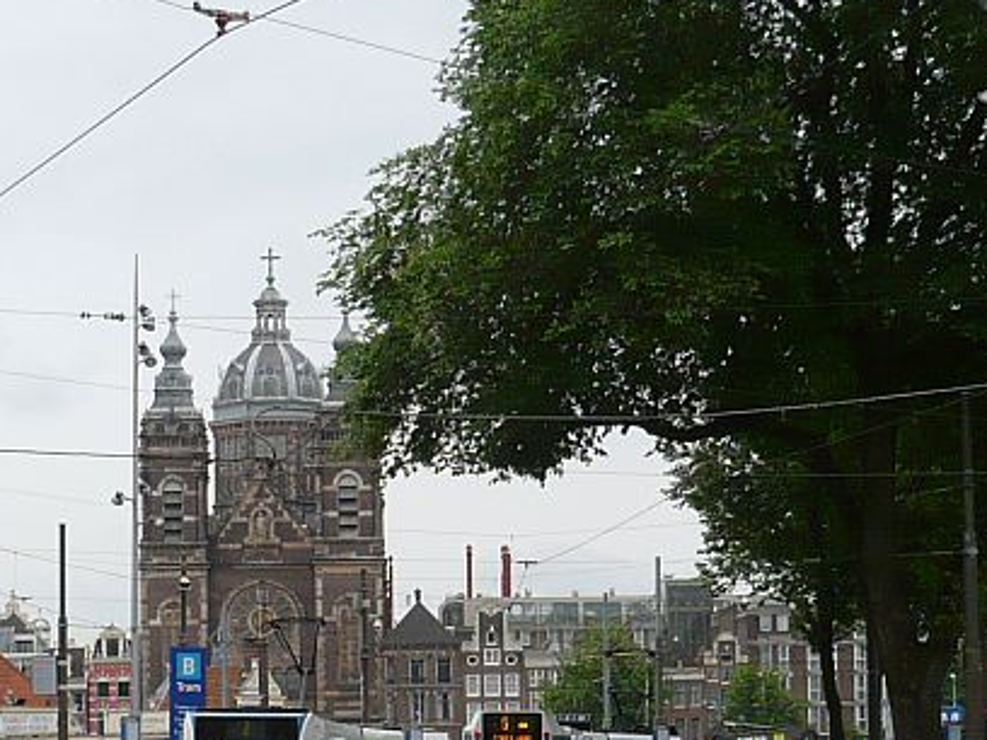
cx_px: 385
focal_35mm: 103
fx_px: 2937
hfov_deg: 19.1
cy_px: 588
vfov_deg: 14.3
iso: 100
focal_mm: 5.8
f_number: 2.8
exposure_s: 1/640
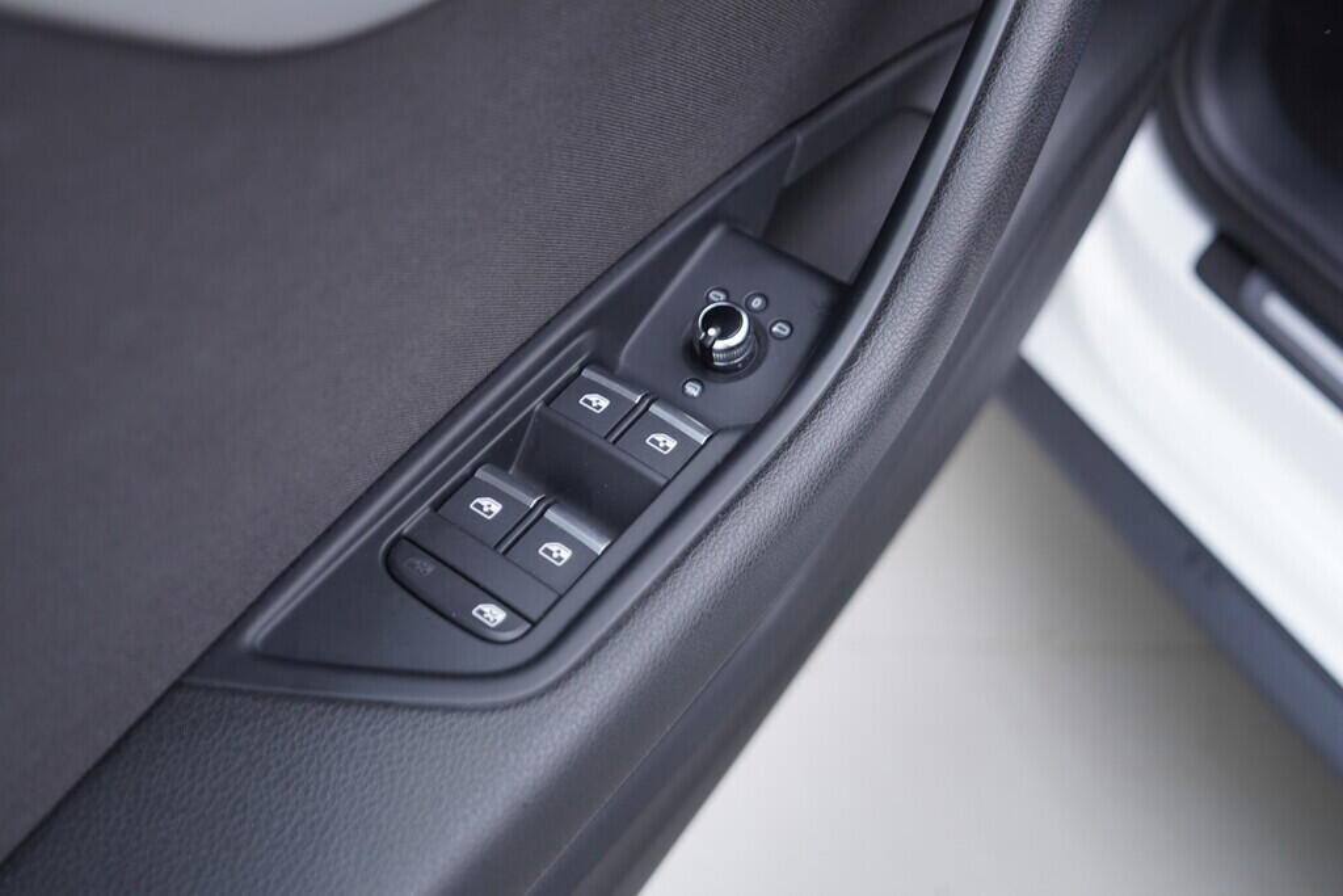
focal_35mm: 36
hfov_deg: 53.1
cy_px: 448
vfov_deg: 36.9
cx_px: 672
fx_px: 1343
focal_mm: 24
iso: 160
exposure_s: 1/40
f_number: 2.8
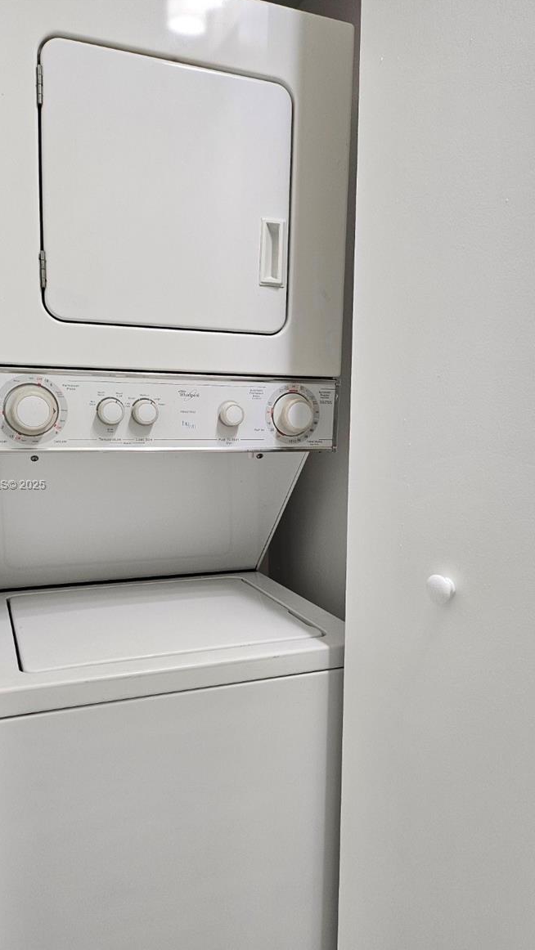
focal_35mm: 27
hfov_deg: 42.9
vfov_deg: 69.8
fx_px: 681
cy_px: 486
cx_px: 262
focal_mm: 5
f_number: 1.8
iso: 160
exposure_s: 1/180
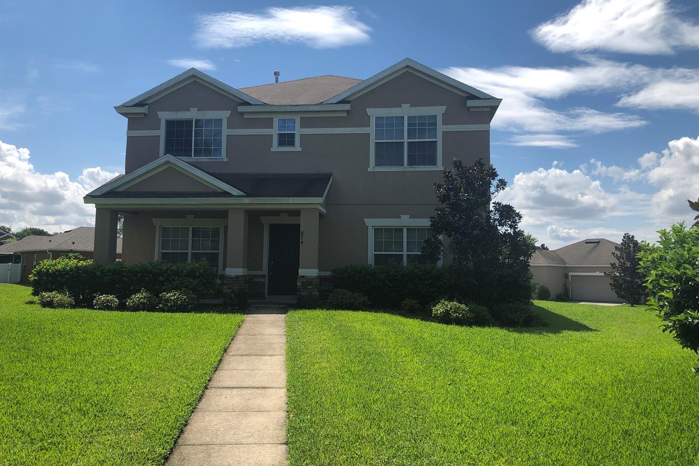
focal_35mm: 30
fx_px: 582
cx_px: 342
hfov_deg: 61.9
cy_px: 221
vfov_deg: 43.6
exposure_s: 1/2288
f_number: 1.8
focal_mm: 3.99
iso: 20
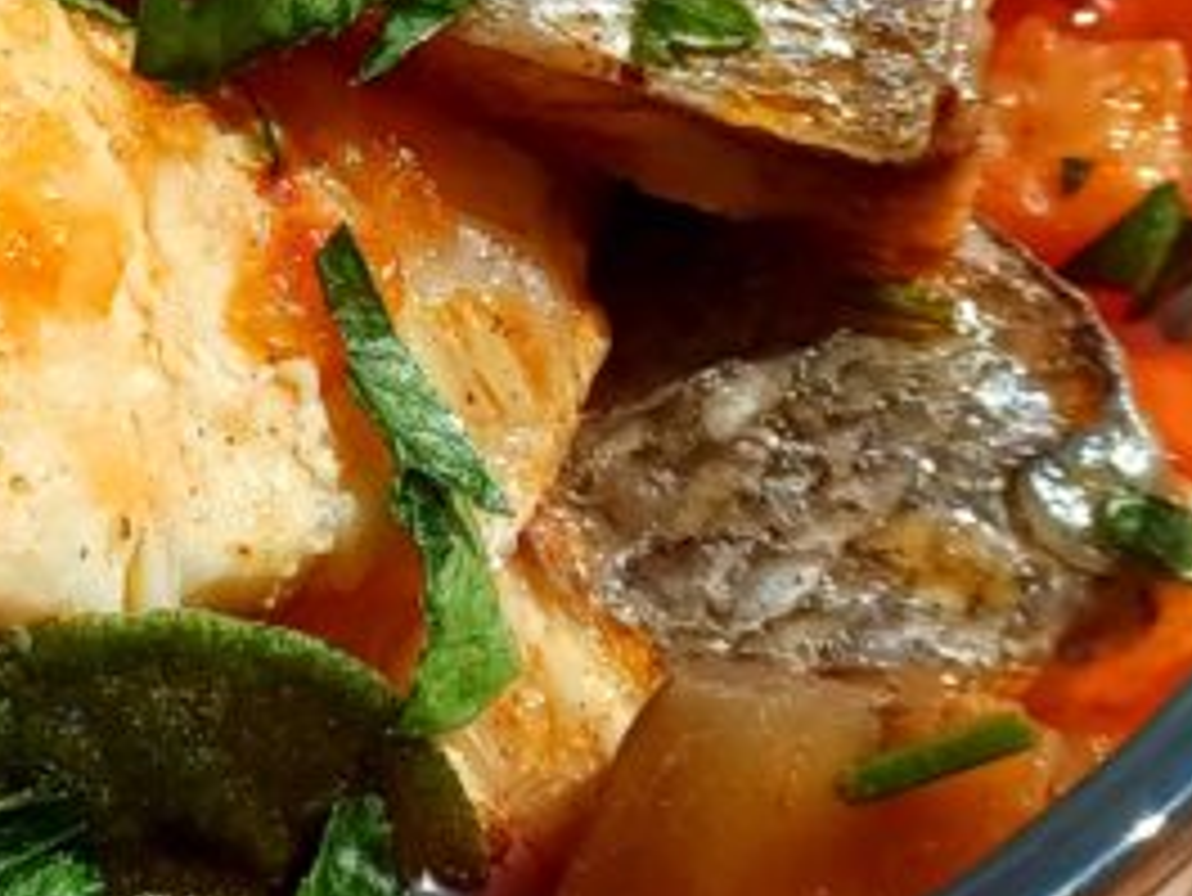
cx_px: 76
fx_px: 3893
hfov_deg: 17.1
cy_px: 59
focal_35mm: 113
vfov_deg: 13.0
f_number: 1.8
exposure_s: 1/2500
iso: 50
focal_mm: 4.65
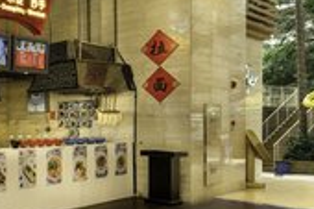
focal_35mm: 48
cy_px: 13
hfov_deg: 31.3
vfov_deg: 26.9
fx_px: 418
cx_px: -100
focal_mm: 17
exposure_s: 1/3
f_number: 9
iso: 100
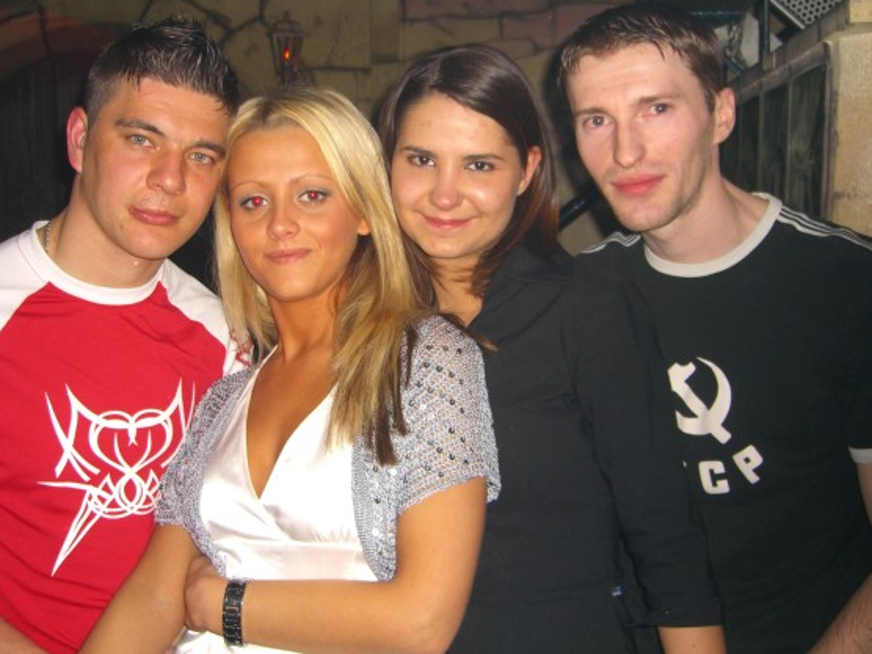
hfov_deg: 45.8
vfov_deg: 35.1
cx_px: 411
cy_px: 306
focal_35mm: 41
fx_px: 1033
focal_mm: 7.9
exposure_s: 1/60
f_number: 2.8
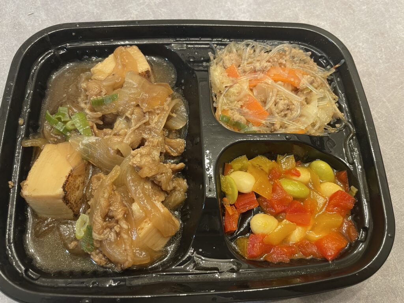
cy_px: 152
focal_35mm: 26
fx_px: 303
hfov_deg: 67.3
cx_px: 202
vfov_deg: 53.1
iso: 250
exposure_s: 1/60
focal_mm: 4.2
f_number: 1.6
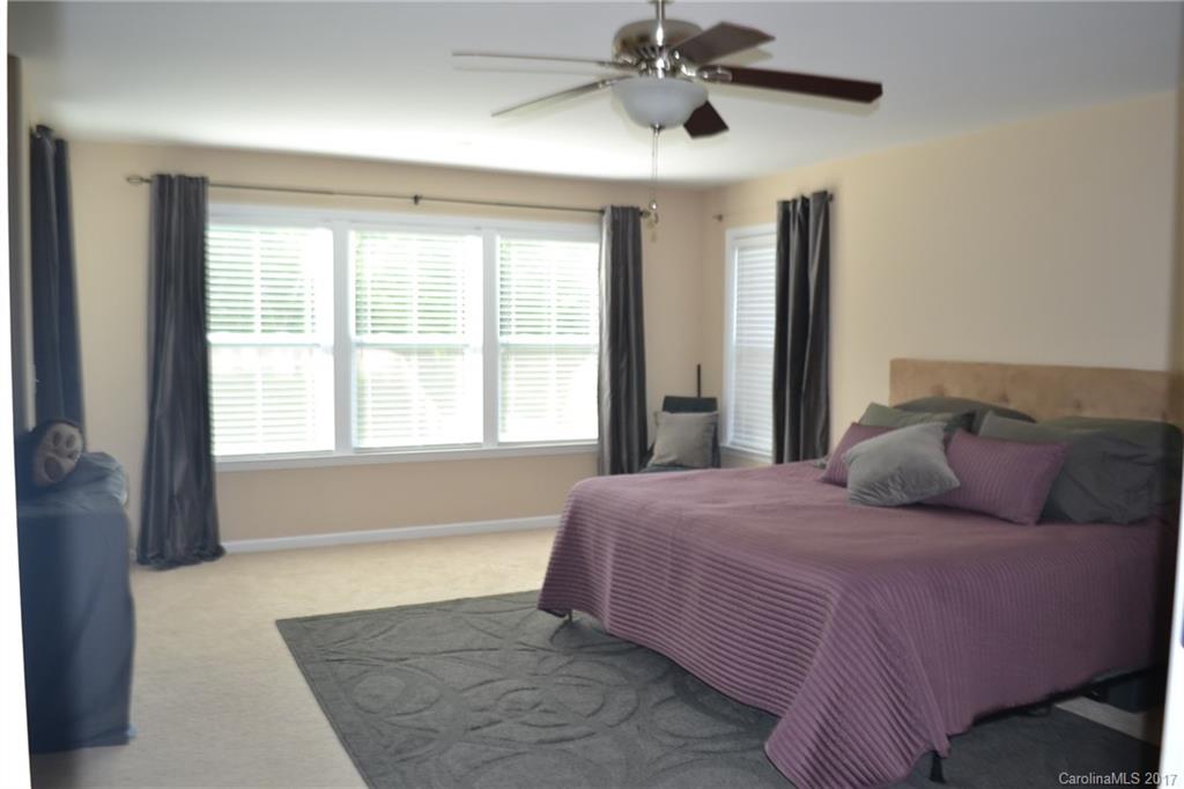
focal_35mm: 27
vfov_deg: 47.9
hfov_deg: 67.4
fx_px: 888
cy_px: 394
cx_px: 592
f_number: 4
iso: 280
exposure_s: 1/125
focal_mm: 18
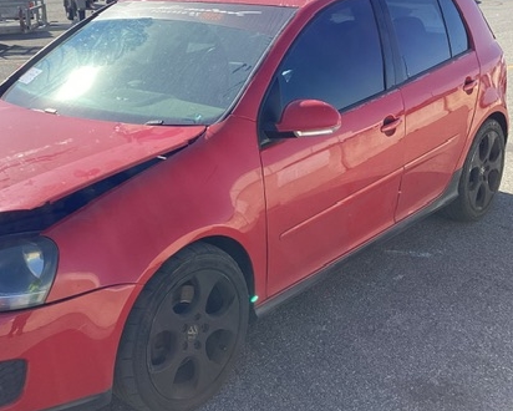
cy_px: 194
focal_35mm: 47
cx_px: 169
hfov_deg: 39.0
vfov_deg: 32.1
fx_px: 714
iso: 25
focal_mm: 3.3
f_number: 2.4
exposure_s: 1/754
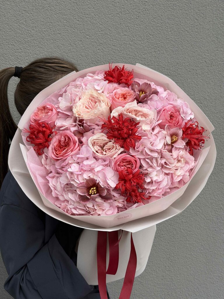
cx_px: 112
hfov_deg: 30.3
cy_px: 150
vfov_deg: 39.7
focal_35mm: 48
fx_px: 414
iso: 50
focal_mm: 6.76
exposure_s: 1/122
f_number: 1.78
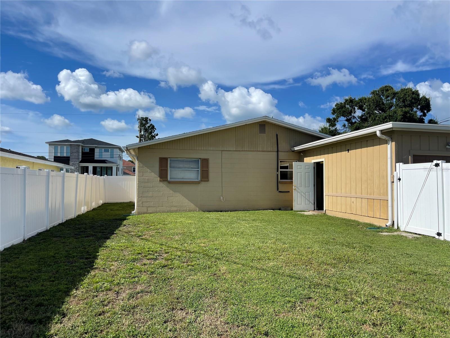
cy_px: 169
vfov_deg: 54.9
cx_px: 225
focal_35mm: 25
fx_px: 325
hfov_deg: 69.4
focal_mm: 5.1
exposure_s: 1/5128
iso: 32
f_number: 1.6
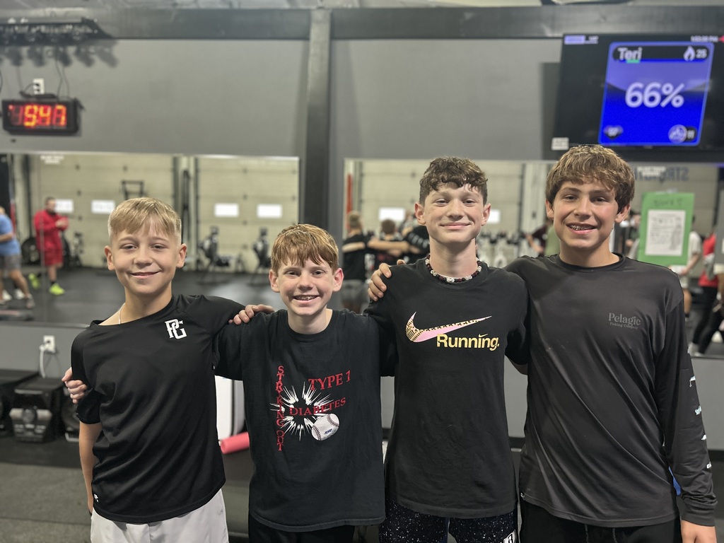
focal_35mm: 26
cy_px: 272
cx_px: 362
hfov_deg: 67.3
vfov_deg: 53.1
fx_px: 544
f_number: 1.5
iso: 400
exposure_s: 1/60
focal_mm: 5.7
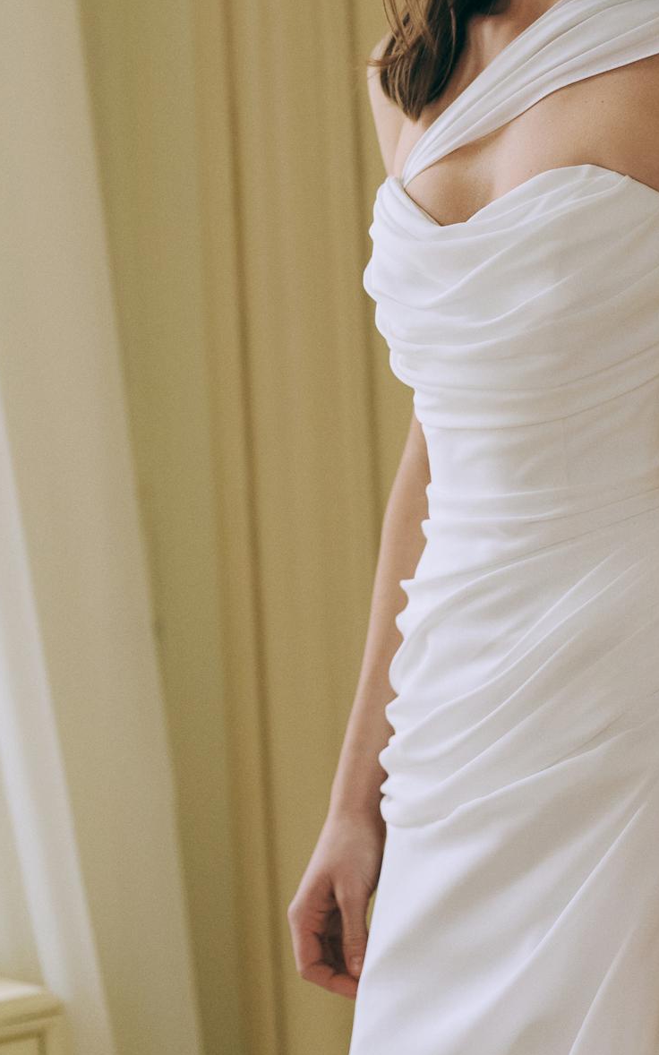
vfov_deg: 14.2
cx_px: 562
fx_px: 4225
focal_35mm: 147
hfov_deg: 8.9
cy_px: 320
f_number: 2
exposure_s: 1/640
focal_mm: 85
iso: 640
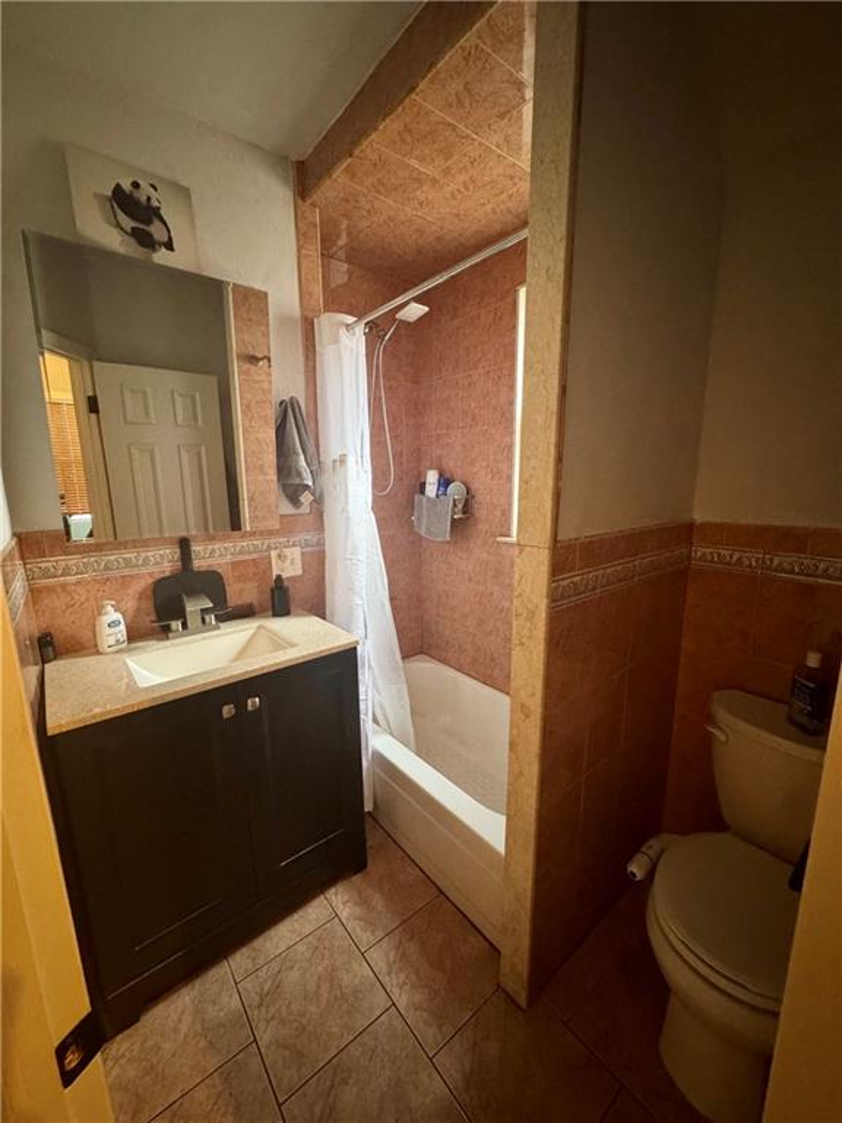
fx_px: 454
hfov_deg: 85.7
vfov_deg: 102.1
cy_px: 562
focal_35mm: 14
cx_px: 421
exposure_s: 1/40
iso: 1000
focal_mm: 2.22
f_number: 2.2
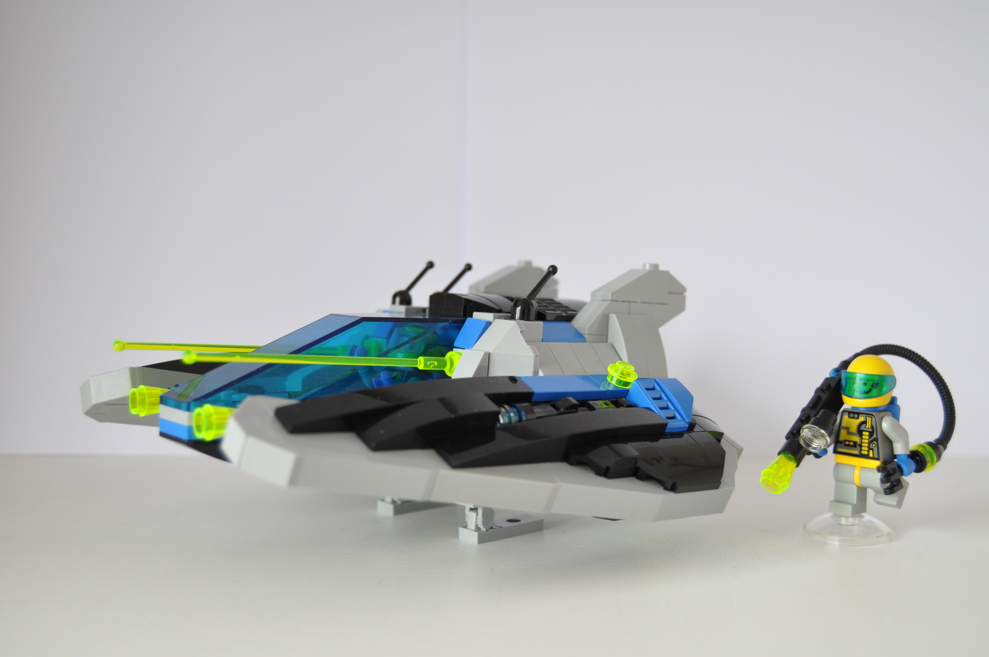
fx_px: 1235
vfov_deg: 29.8
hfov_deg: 43.7
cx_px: 494
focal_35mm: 45
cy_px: 328
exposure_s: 1/15
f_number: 4.2
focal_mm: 30
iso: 720
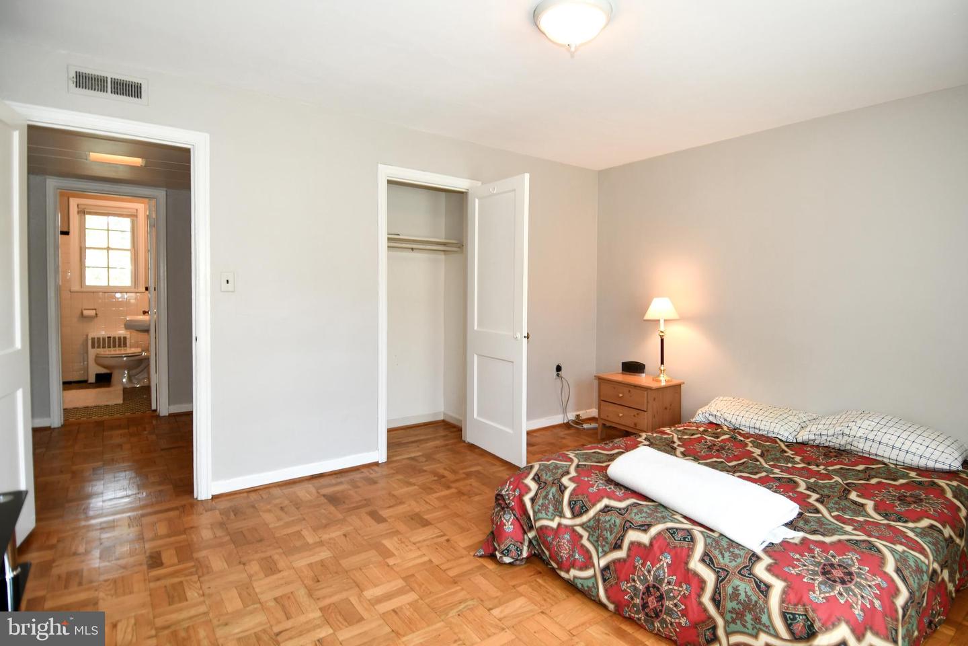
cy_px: 323
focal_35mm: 18
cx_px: 484
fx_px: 484
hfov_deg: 90.0
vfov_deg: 67.4
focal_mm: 12
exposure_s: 1/60
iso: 280
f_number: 4
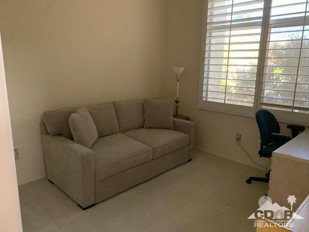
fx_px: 232
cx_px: 154
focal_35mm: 26
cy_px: 116
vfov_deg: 53.1
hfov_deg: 67.3
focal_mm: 4.25
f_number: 1.8
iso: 640
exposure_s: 1/30
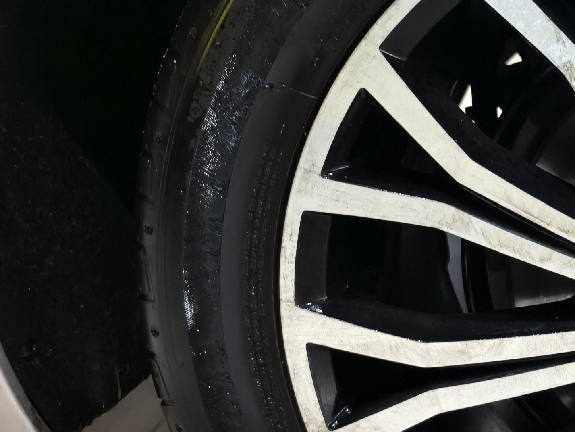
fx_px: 1097
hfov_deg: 24.5
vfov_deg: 22.2
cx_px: 799
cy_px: 266
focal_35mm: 66
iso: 708
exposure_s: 1/673
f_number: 1.57
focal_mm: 5.6
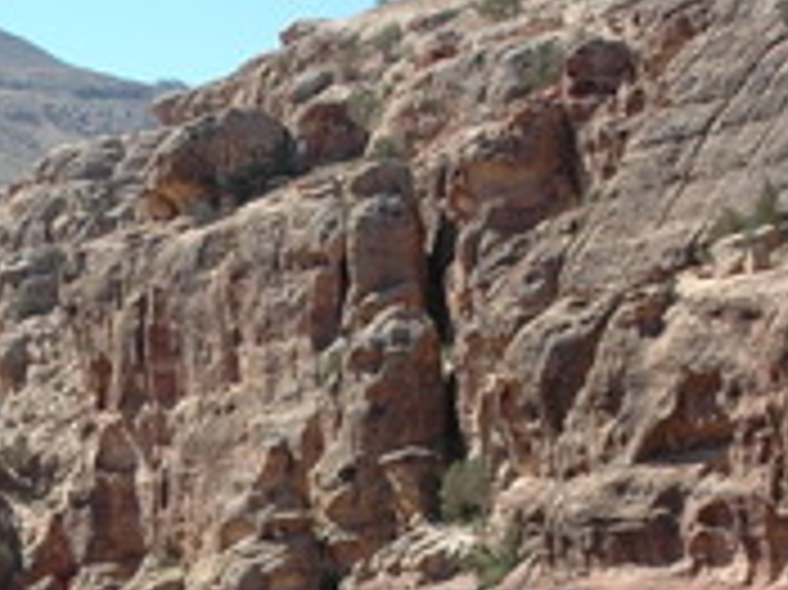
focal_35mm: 160
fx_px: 3639
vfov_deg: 8.9
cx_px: -90
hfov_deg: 12.1
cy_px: 998
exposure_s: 1/320
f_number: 9
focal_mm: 27
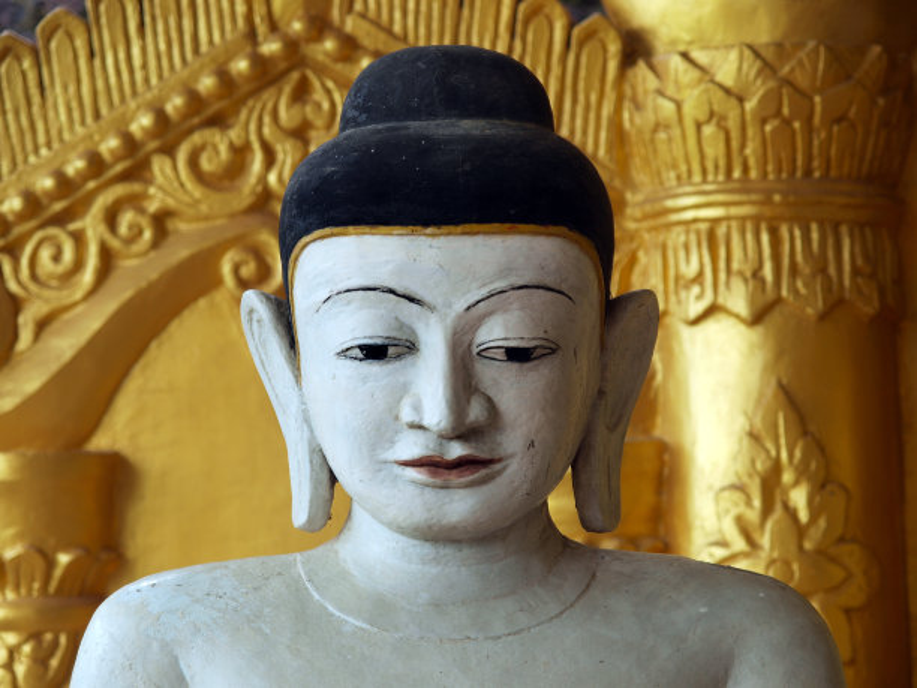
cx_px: 458
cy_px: 344
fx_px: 2861
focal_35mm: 108
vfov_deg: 13.7
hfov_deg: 18.2
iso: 100
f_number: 3.5
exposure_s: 1/60
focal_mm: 54
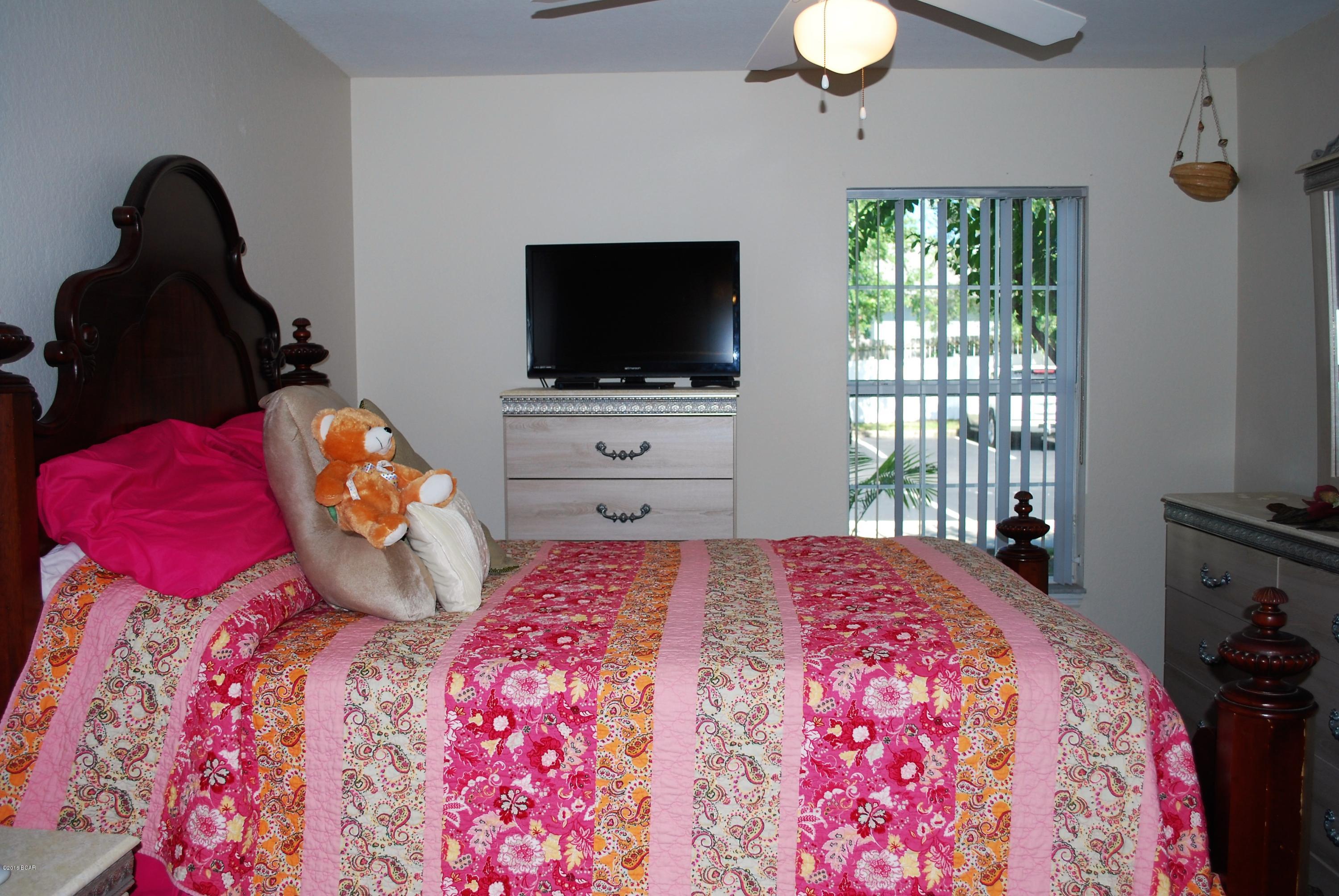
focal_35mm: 30
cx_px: 670
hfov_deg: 61.9
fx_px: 1117
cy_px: 448
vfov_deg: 43.7
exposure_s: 1/60
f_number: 3.8
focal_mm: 20
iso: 200
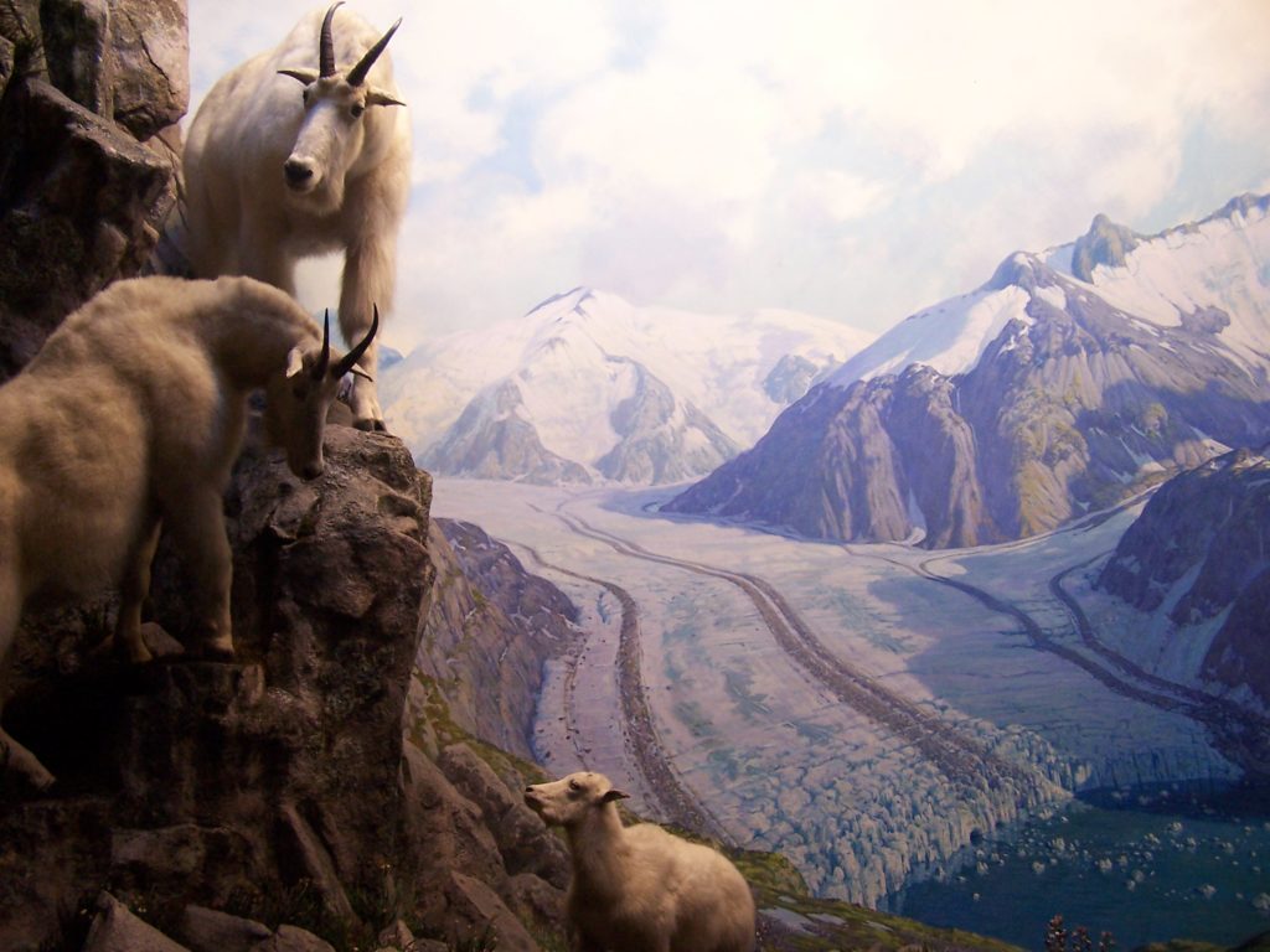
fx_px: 1394
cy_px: 476
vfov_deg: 37.7
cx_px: 635
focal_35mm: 38
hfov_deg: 49.0
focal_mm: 6.3
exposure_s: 1/10
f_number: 2.8
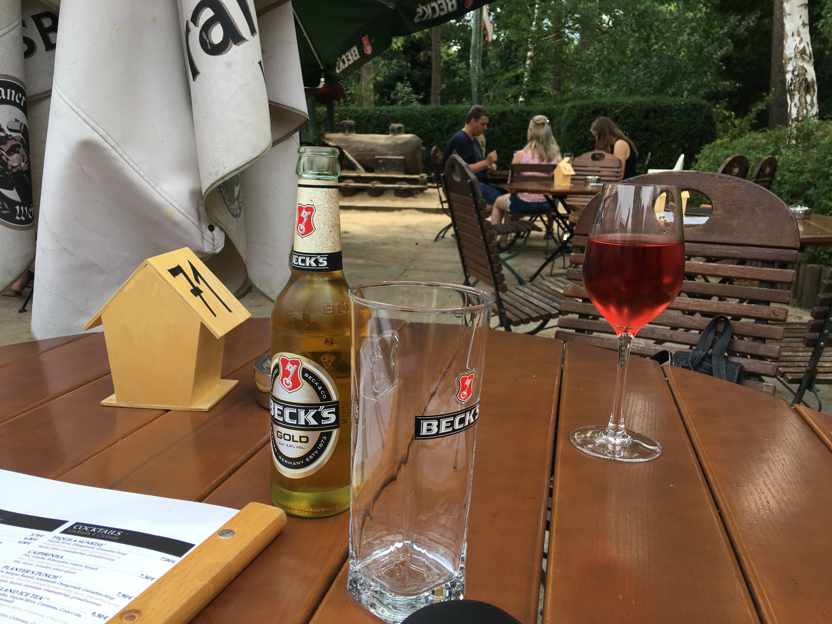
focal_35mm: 29
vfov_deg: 48.2
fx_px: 697
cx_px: 416
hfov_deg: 61.7
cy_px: 312
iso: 25
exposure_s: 1/460
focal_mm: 4.15
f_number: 2.2
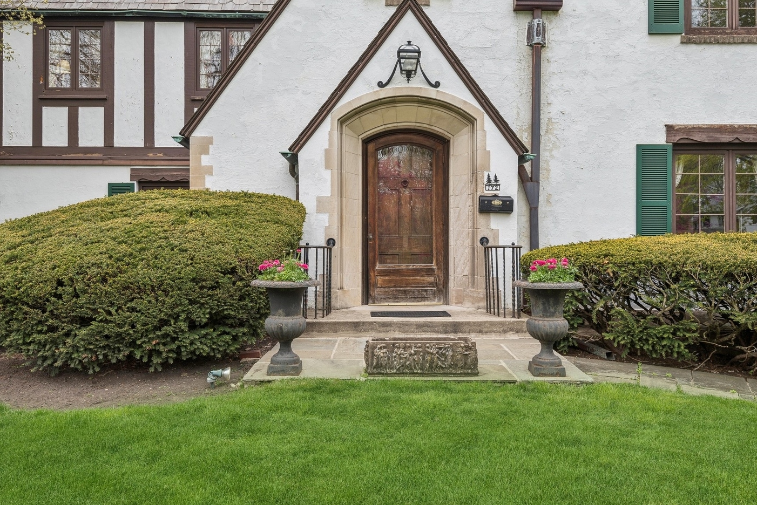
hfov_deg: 61.9
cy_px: 236
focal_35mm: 30
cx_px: 382
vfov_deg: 43.6
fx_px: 631
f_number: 9
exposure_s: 1/80
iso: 200
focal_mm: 26
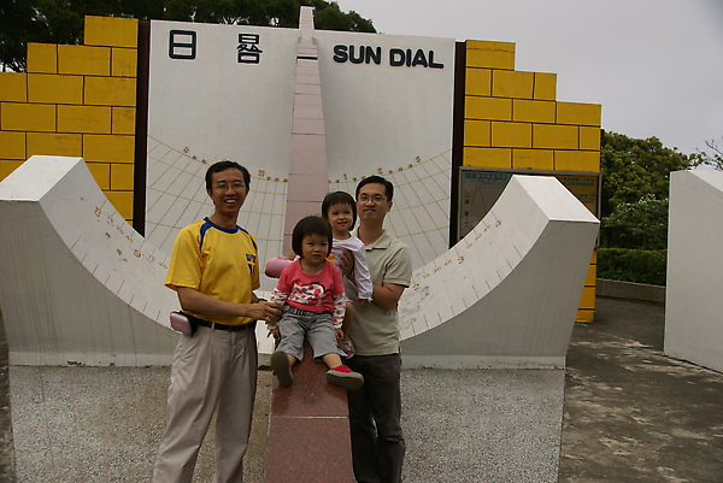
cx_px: 362
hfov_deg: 57.2
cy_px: 242
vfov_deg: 40.0
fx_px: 663
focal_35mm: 33
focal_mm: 22
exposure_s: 1/500
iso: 100
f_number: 4.5
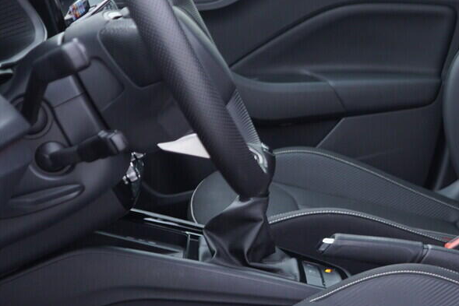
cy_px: 129
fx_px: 1122
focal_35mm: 88
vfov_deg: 15.5
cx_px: 497
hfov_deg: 21.9
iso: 200
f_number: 2.8
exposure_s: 1/40
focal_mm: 24
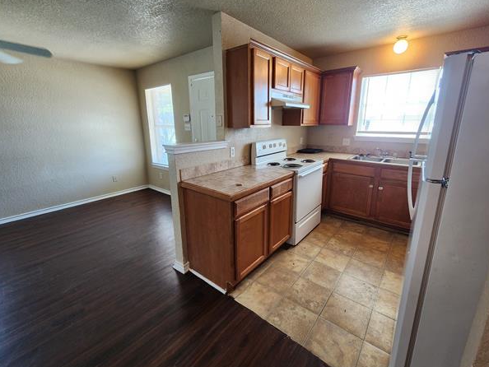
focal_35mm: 14
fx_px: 198
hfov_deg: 102.0
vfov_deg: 85.7
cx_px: 248
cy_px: 175
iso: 200
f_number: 2.2
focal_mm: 2.2
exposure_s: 1/60
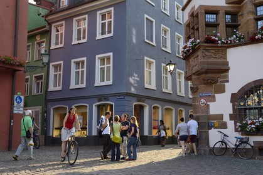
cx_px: 132
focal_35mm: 40
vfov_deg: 33.5
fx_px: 292
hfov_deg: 48.4
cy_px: 88
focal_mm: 40
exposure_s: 1/200
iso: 200
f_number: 5.6
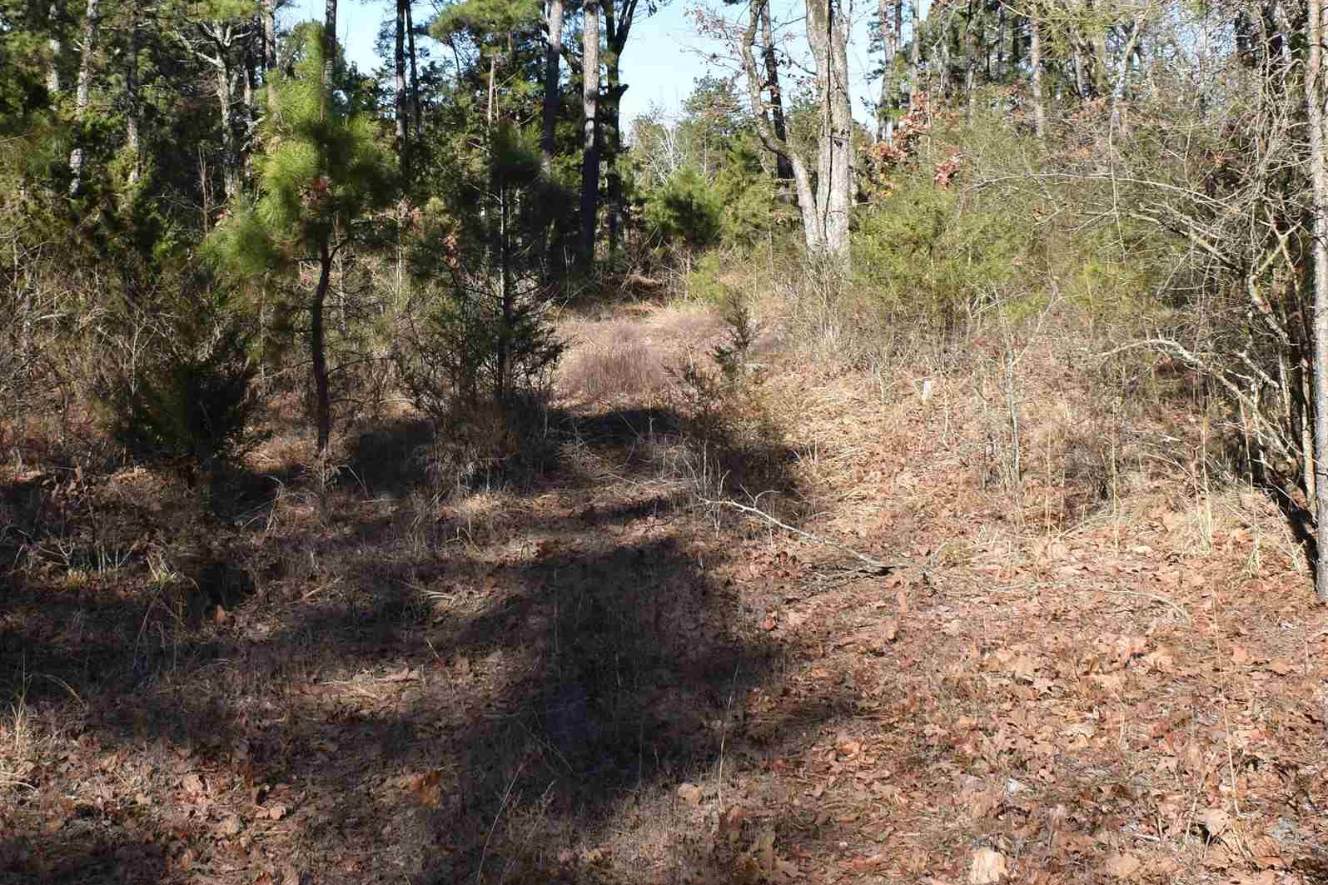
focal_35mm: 52
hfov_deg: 38.1
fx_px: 1918
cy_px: 298
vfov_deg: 25.9
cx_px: 573
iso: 180
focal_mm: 18
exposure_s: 1/250
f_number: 8
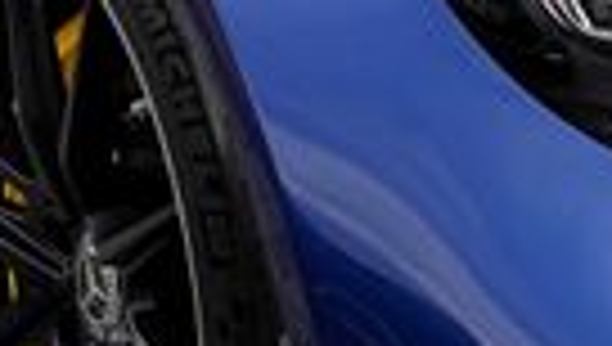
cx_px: 922
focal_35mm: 243
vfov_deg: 5.0
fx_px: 3950
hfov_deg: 8.7
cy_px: -207
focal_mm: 31
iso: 100
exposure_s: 1/100
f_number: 4.5
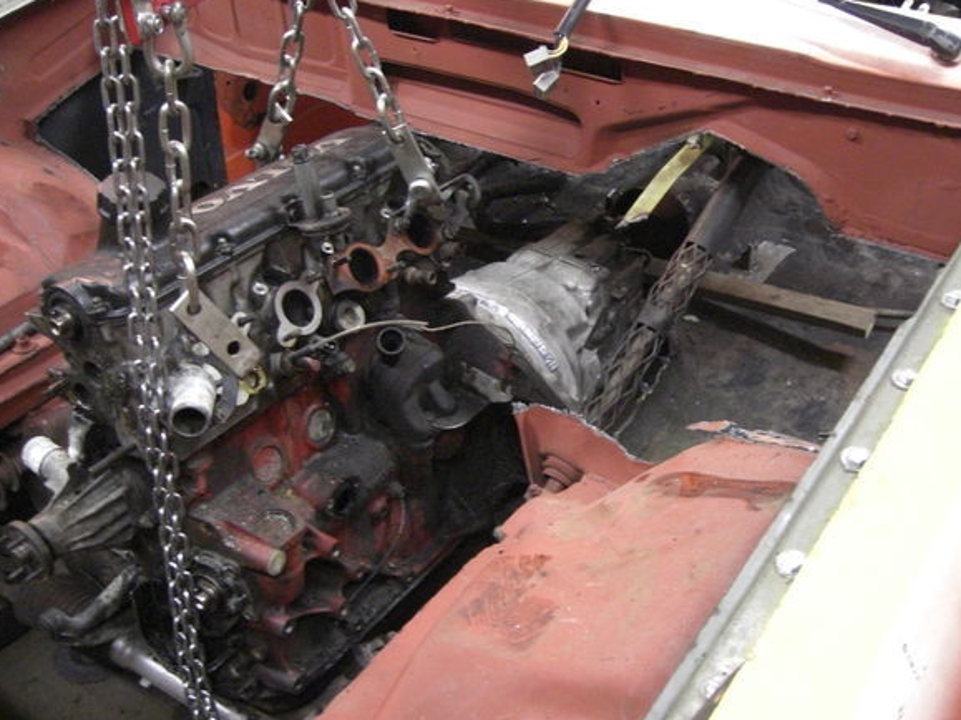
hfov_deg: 44.8
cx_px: 520
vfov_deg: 34.3
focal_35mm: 42
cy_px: 352
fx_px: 1166
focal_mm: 7.9
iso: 800
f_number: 2.8
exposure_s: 1/15
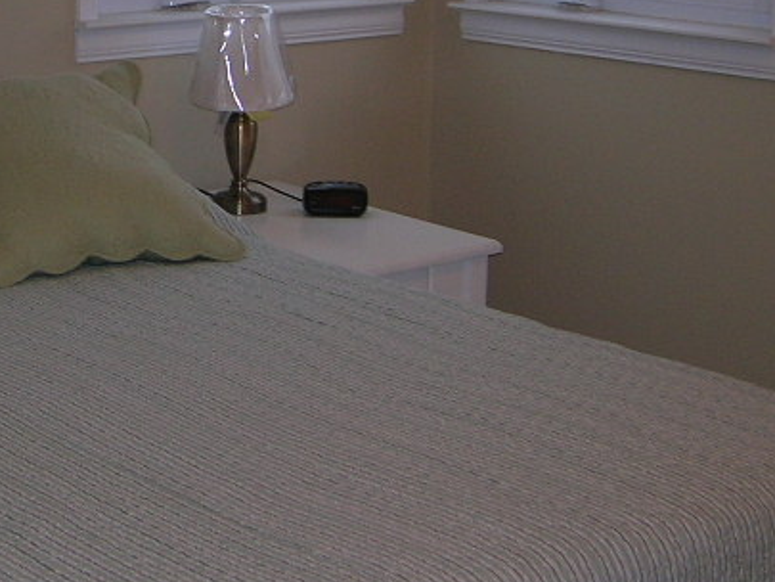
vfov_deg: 16.8
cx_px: 105
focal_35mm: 86
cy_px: 4
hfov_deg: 22.3
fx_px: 1926
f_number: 2.9
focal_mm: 5.7
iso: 50
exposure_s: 1/30
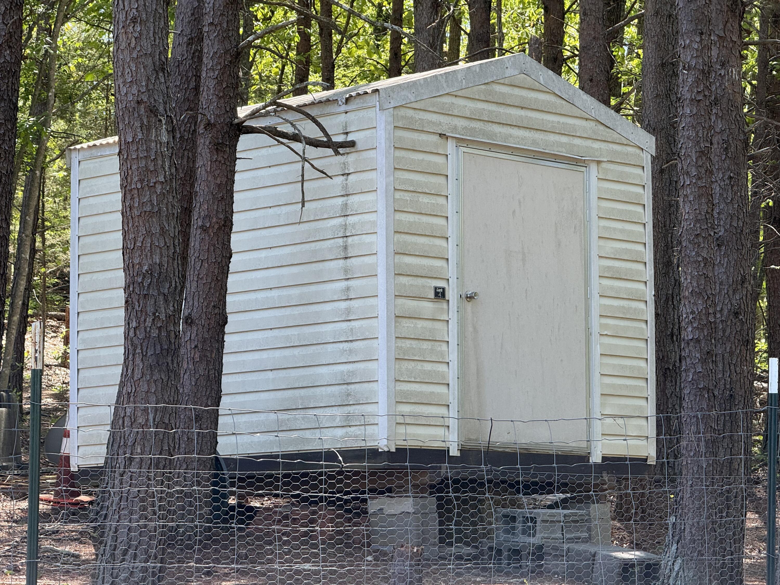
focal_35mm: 120
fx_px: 2704
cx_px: 390
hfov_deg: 16.4
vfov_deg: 12.3
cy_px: 292
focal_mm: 15.66
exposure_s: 1/181
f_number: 2.8
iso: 50
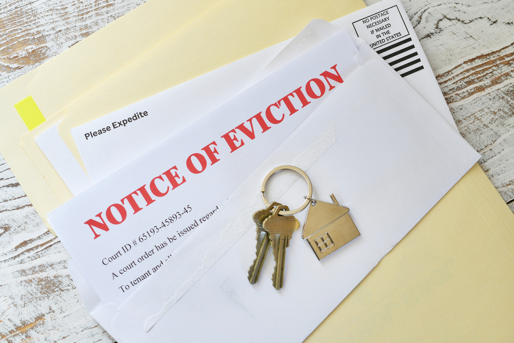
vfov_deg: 22.6
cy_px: 172
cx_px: 257
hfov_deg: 33.4
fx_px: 857
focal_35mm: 60
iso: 200
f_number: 5.6
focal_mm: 40
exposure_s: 1/125
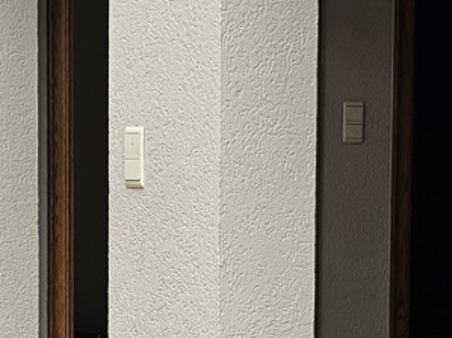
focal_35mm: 123
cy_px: 300
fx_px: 1605
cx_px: 138
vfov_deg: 12.0
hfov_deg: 16.0
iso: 25
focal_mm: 5.4
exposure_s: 1/189
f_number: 1.8
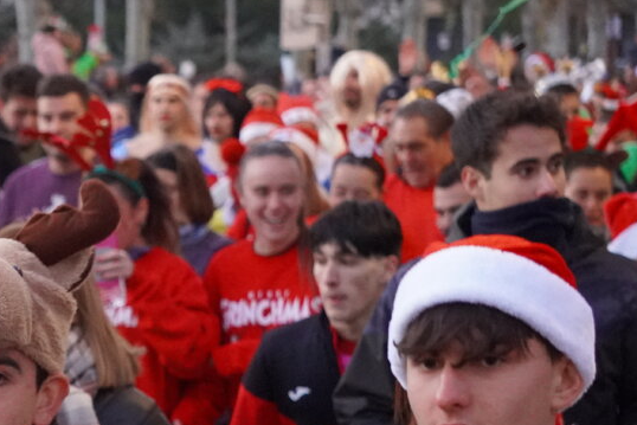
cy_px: 342
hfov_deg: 10.4
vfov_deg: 7.0
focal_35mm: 196
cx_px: -52
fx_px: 3472
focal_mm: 55
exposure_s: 1/160
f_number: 4.5
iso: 6400
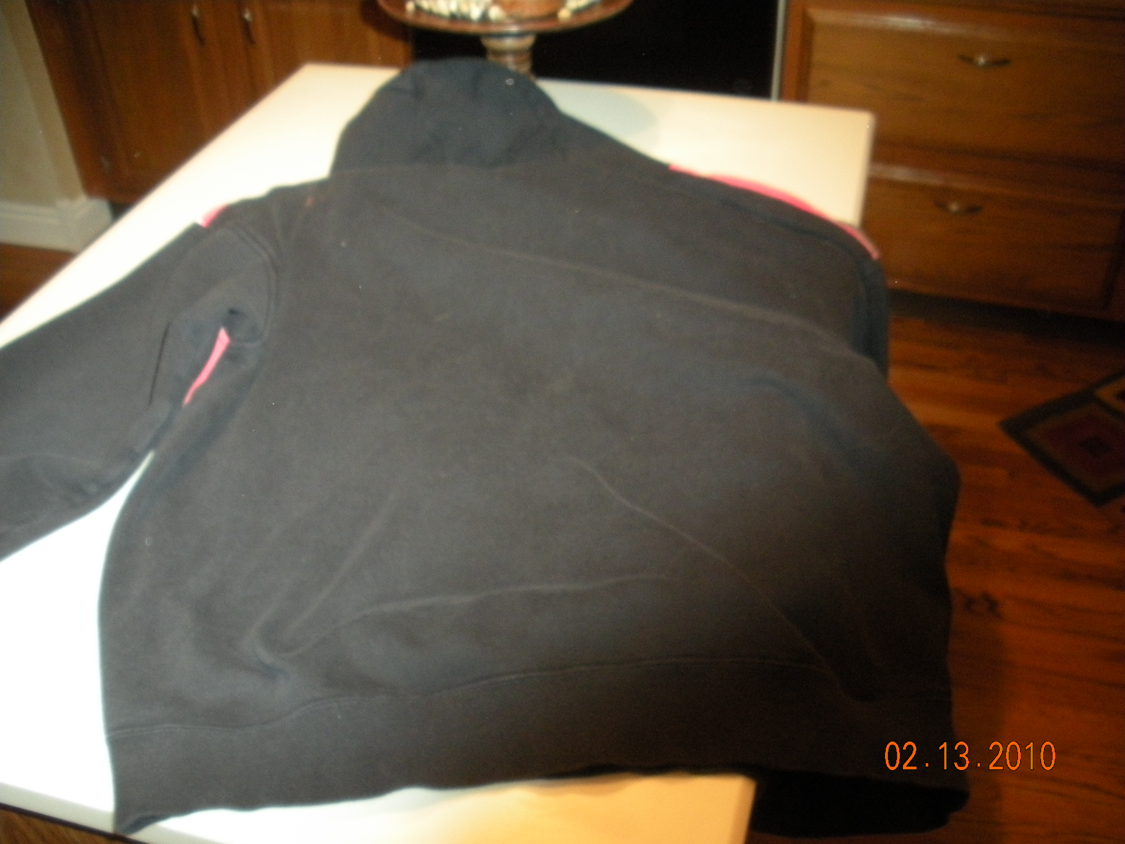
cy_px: 422
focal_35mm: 35
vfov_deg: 40.7
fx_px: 1137
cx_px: 562
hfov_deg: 52.6
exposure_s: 1/60
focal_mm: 6.3
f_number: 3.5
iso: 400
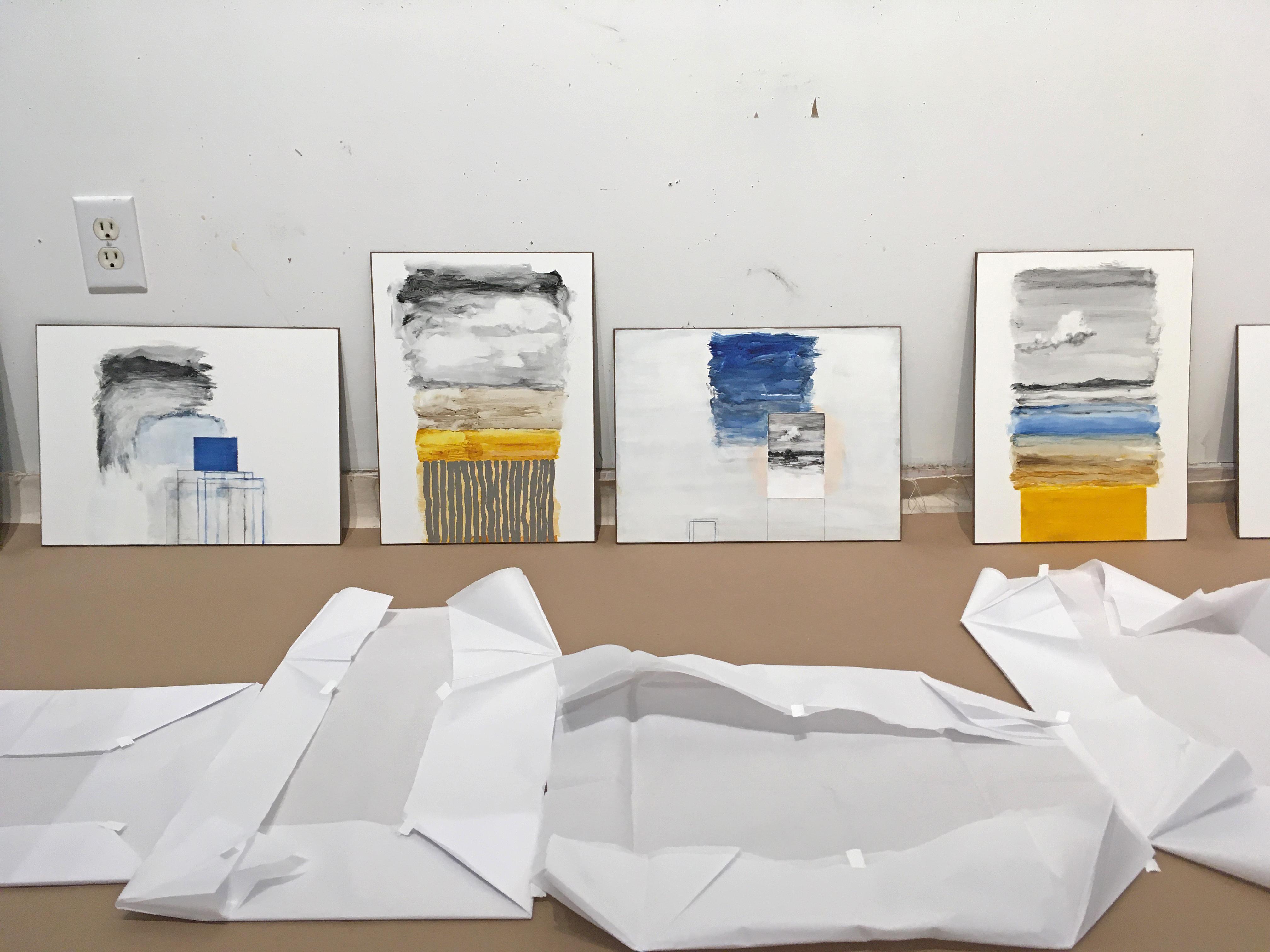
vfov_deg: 48.2
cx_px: 635
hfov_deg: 61.7
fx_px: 1064
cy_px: 476
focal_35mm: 29
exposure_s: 1/30
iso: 25
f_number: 2.2
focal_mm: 4.15
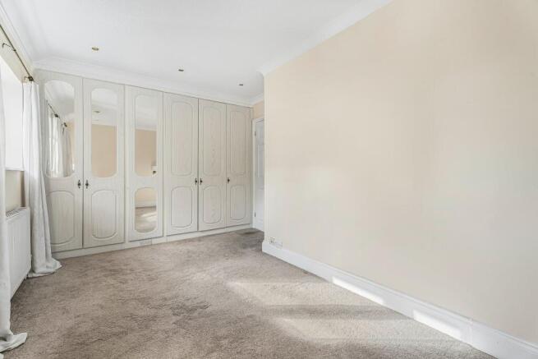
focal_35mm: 16
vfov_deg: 73.8
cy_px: 180
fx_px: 239
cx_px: 269
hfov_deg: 96.7
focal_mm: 16
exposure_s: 1/20
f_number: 9
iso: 400
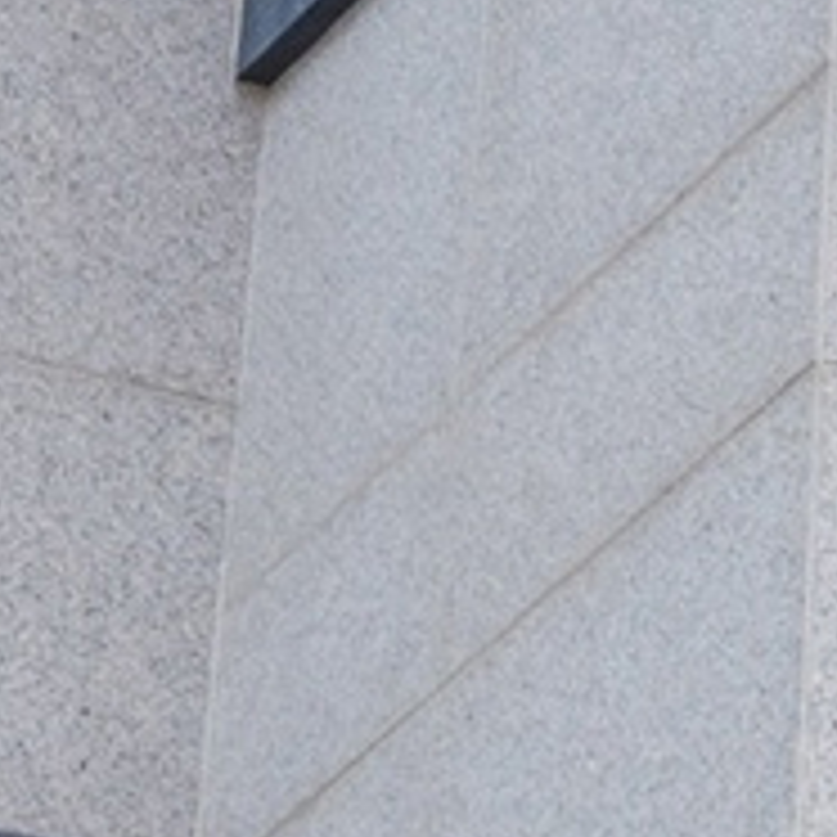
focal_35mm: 281
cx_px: 2340
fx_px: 7687
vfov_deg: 5.9
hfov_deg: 5.9
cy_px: -1512
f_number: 9
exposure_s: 1/1000
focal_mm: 30
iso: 360
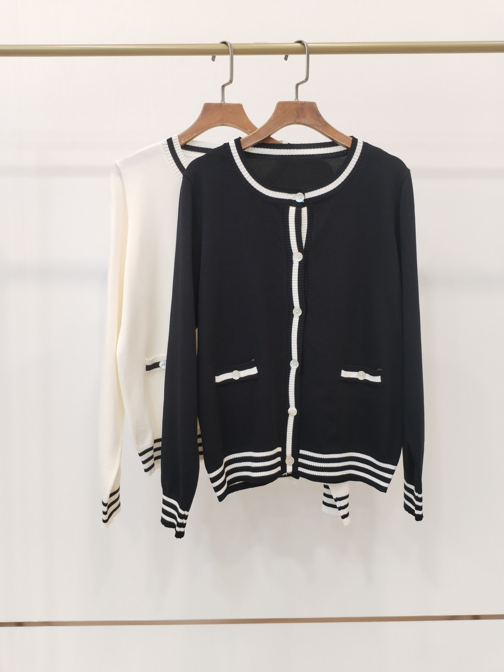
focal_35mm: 29
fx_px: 563
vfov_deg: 61.7
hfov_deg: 48.2
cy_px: 336
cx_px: 252
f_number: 1.8
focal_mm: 4.75
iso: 348
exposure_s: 1/40
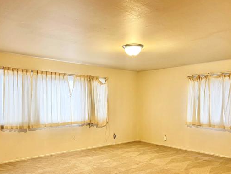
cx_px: 112
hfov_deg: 55.3
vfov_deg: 42.7
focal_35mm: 33
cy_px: 105
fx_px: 220
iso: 125
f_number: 1.5
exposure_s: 1/60
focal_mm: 5.7
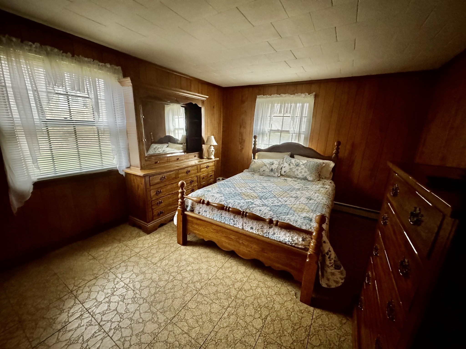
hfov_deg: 102.1
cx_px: 233
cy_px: 174
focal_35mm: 14
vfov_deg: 85.7
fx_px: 188
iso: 1250
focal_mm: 2.22
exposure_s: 1/48
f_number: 2.2
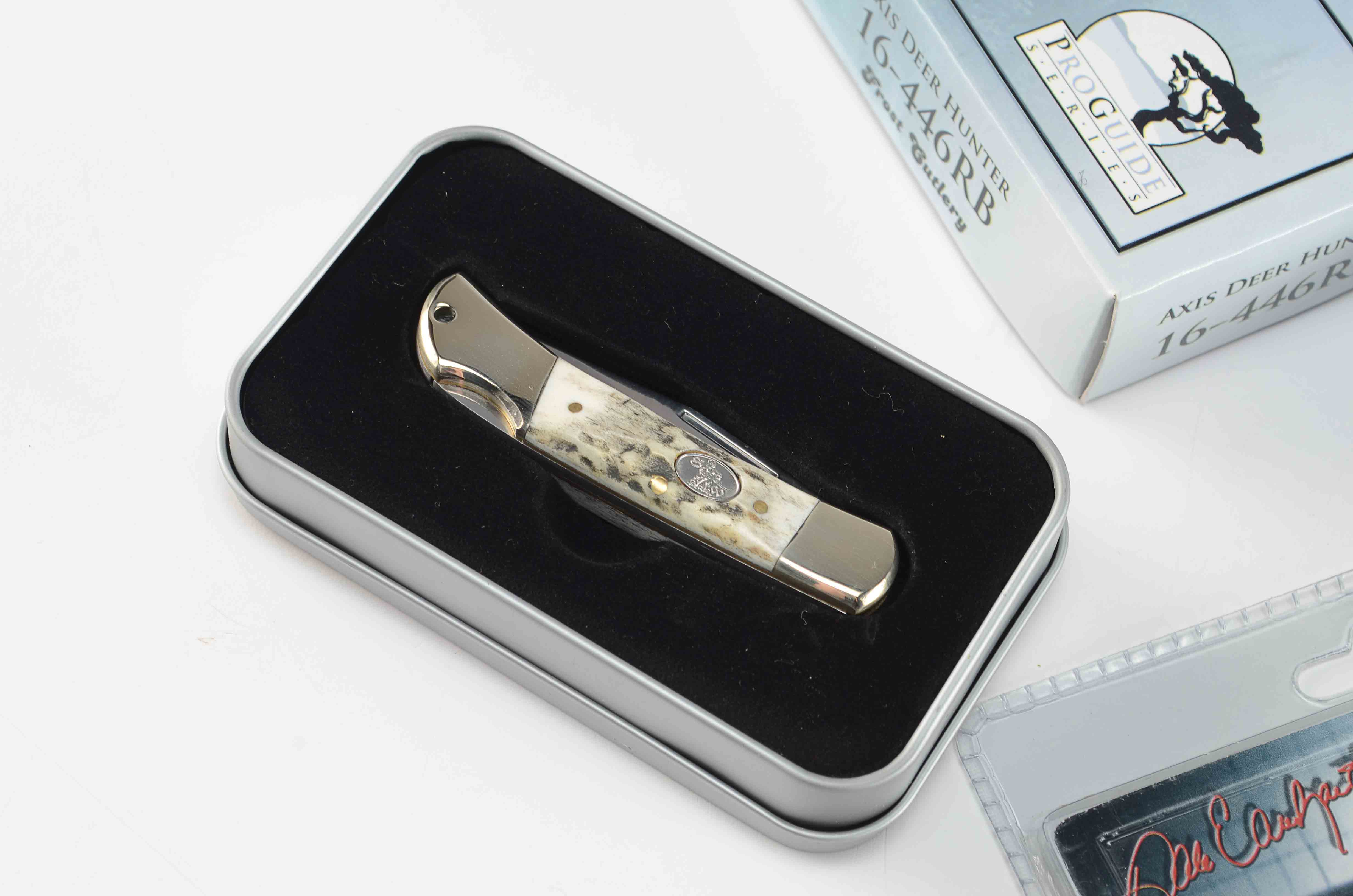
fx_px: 3094
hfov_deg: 24.7
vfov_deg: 16.5
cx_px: 676
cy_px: 448
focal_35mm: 82
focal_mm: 55
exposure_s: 1/80
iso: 100
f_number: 10
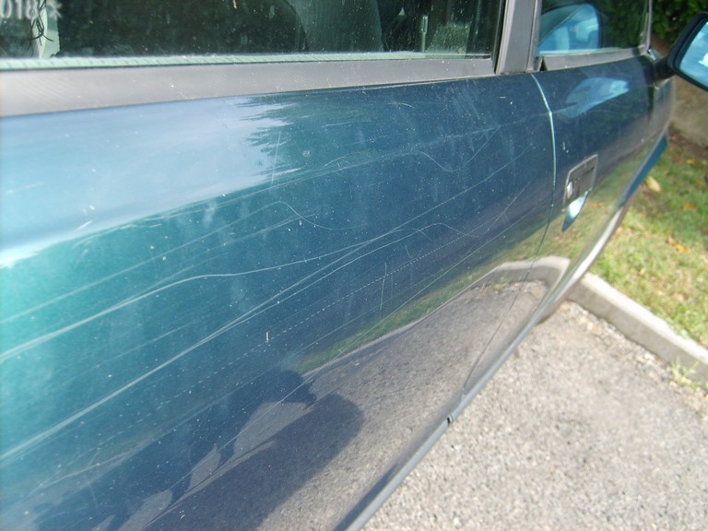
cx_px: 354
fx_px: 716
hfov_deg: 52.6
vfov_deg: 40.7
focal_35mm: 35
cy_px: 266
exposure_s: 1/125
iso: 50
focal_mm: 5.8
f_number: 2.8
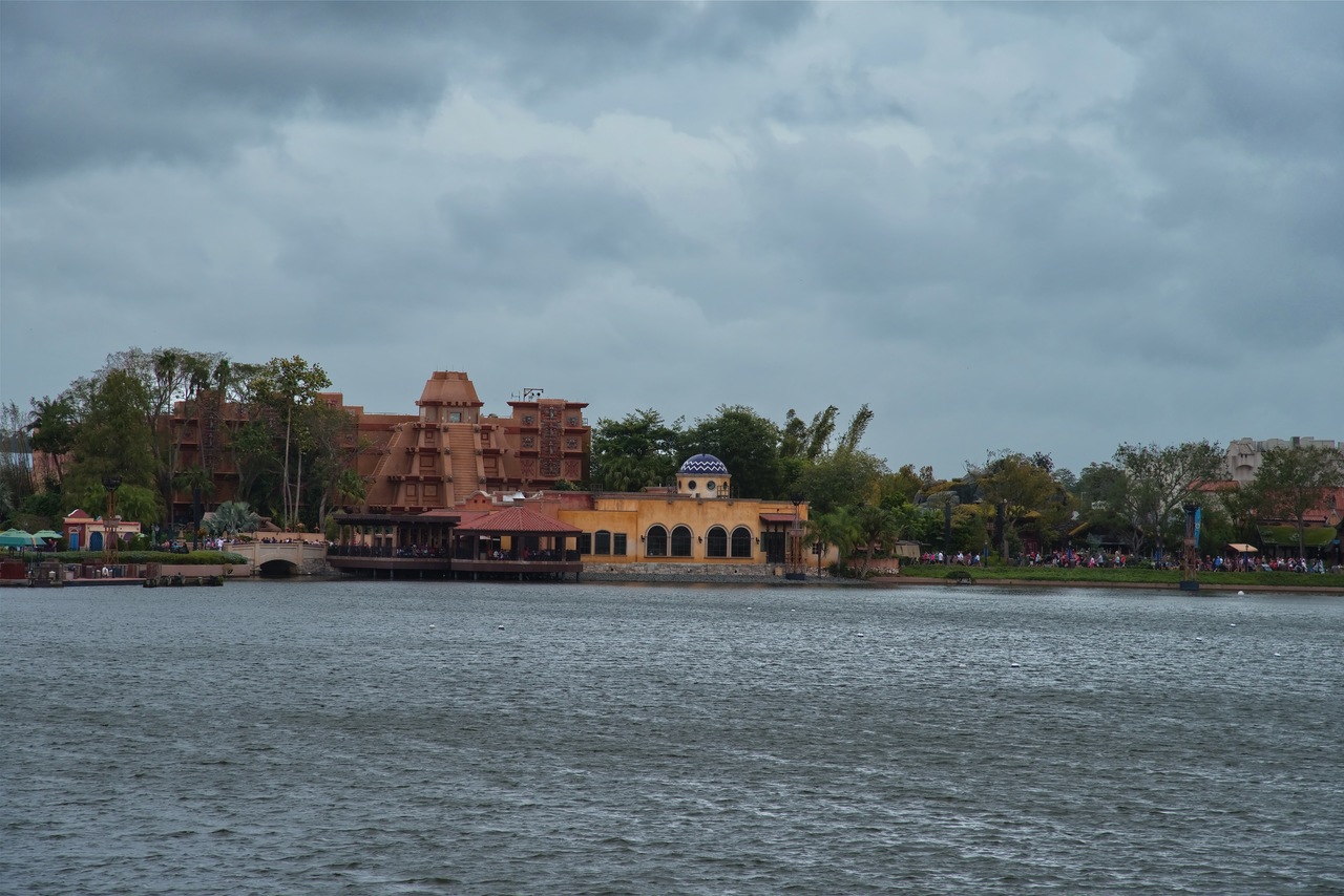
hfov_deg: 17.1
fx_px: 4481
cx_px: 672
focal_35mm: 120
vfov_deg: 11.4
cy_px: 448
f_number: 8
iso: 100
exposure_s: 1/250
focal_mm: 120
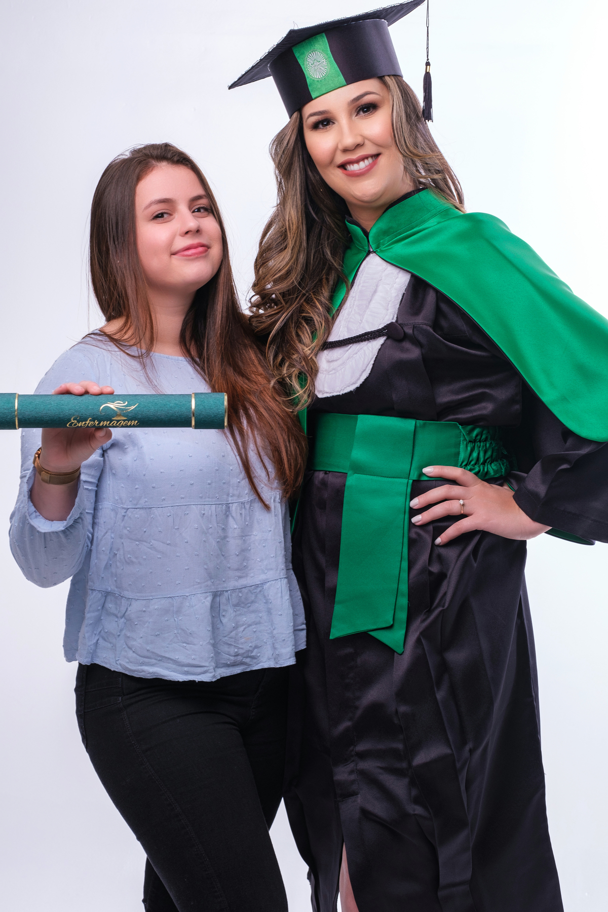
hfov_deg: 18.2
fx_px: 1900
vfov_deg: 27.0
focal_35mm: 75
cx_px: 304
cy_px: 456
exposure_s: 1/100
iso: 200
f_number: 6.4
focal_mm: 50
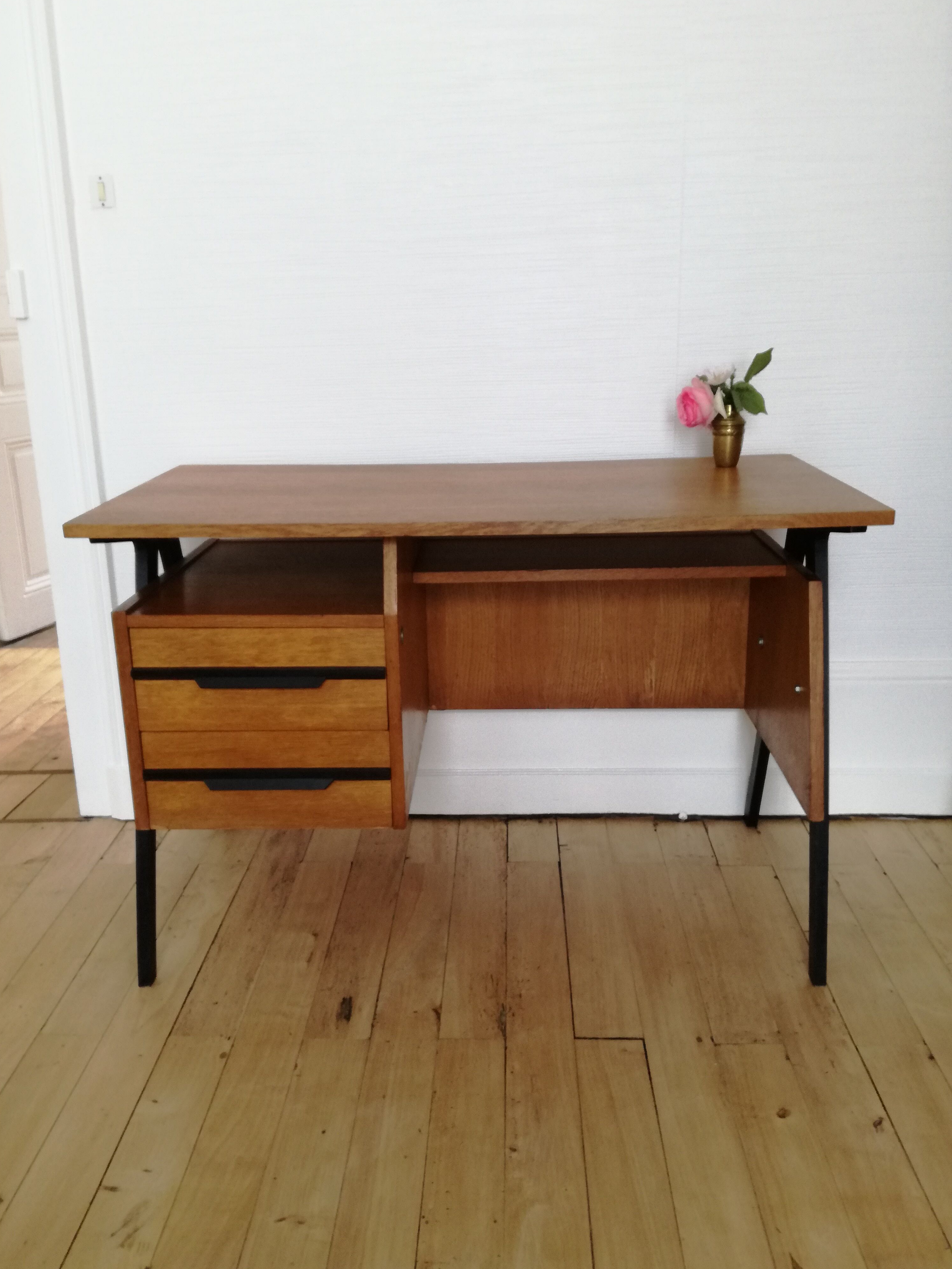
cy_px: 629
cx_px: 459
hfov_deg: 49.7
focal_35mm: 28
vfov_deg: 63.4
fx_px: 1027
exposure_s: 1/33.3
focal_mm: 3.79
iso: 200
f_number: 2
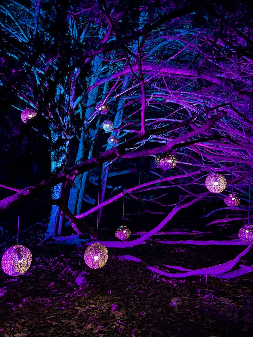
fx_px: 253
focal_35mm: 26
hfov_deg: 53.1
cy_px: 168
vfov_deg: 67.3
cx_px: 126
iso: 500
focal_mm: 5.7
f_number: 1.5
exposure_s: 1/12
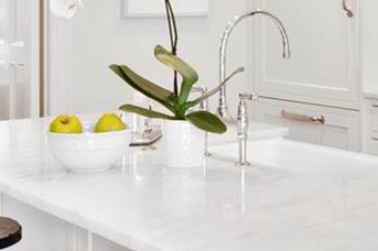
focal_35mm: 84
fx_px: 881
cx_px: 324
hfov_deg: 23.7
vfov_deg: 15.9
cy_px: 6
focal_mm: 9
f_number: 8
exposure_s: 1/8
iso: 400
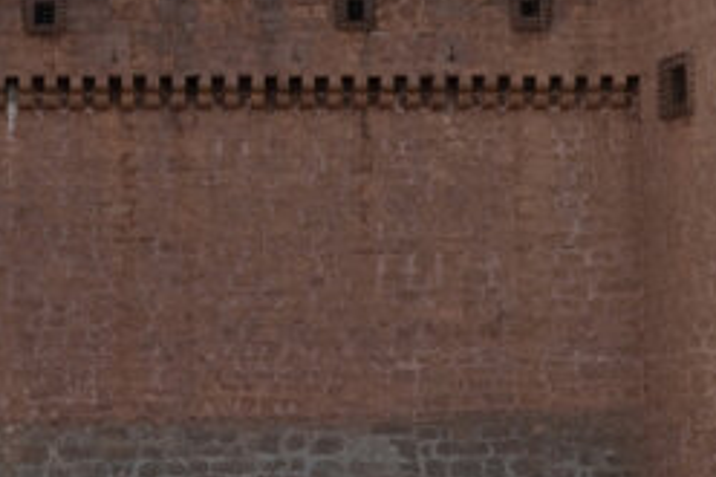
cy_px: -12
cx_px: 205
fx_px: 2616
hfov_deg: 15.5
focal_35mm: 132
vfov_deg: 10.3
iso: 100
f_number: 9.5
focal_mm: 21.25
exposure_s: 1/125
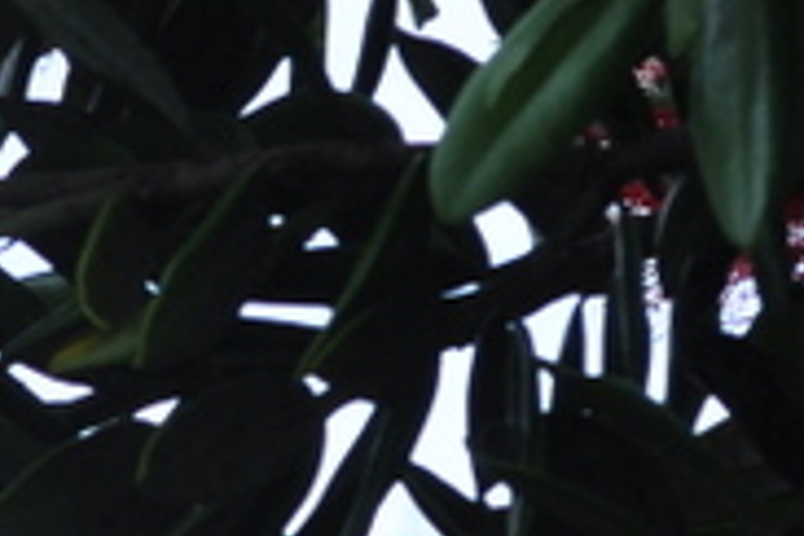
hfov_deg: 5.1
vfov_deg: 3.4
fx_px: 8977
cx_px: -387
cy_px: 725
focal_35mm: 402
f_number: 9
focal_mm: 48
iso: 200
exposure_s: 1/320
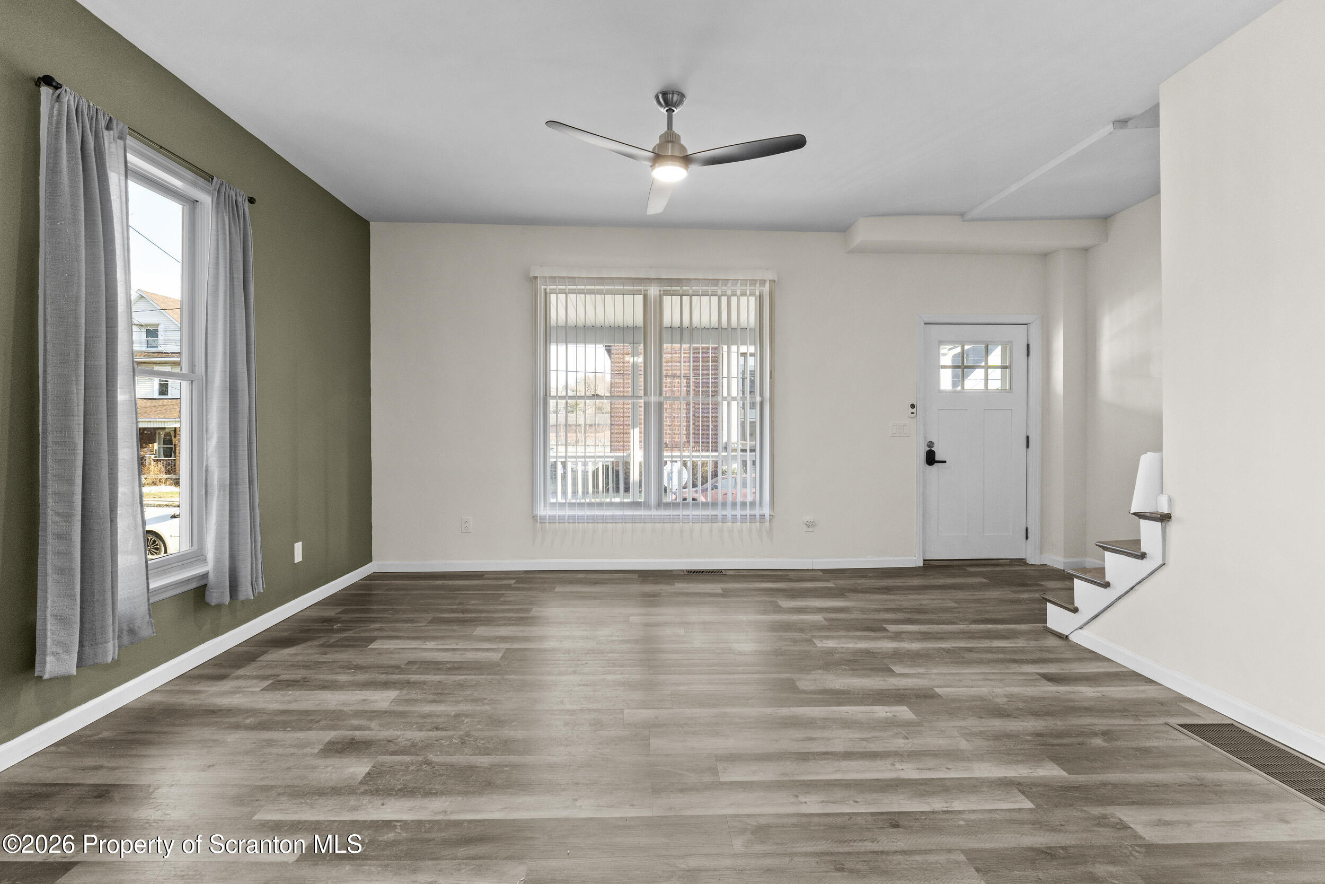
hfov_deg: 92.4
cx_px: 662
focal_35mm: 17
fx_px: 635
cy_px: 442
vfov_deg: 69.7
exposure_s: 1/6
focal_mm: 11.5
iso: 400
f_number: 8
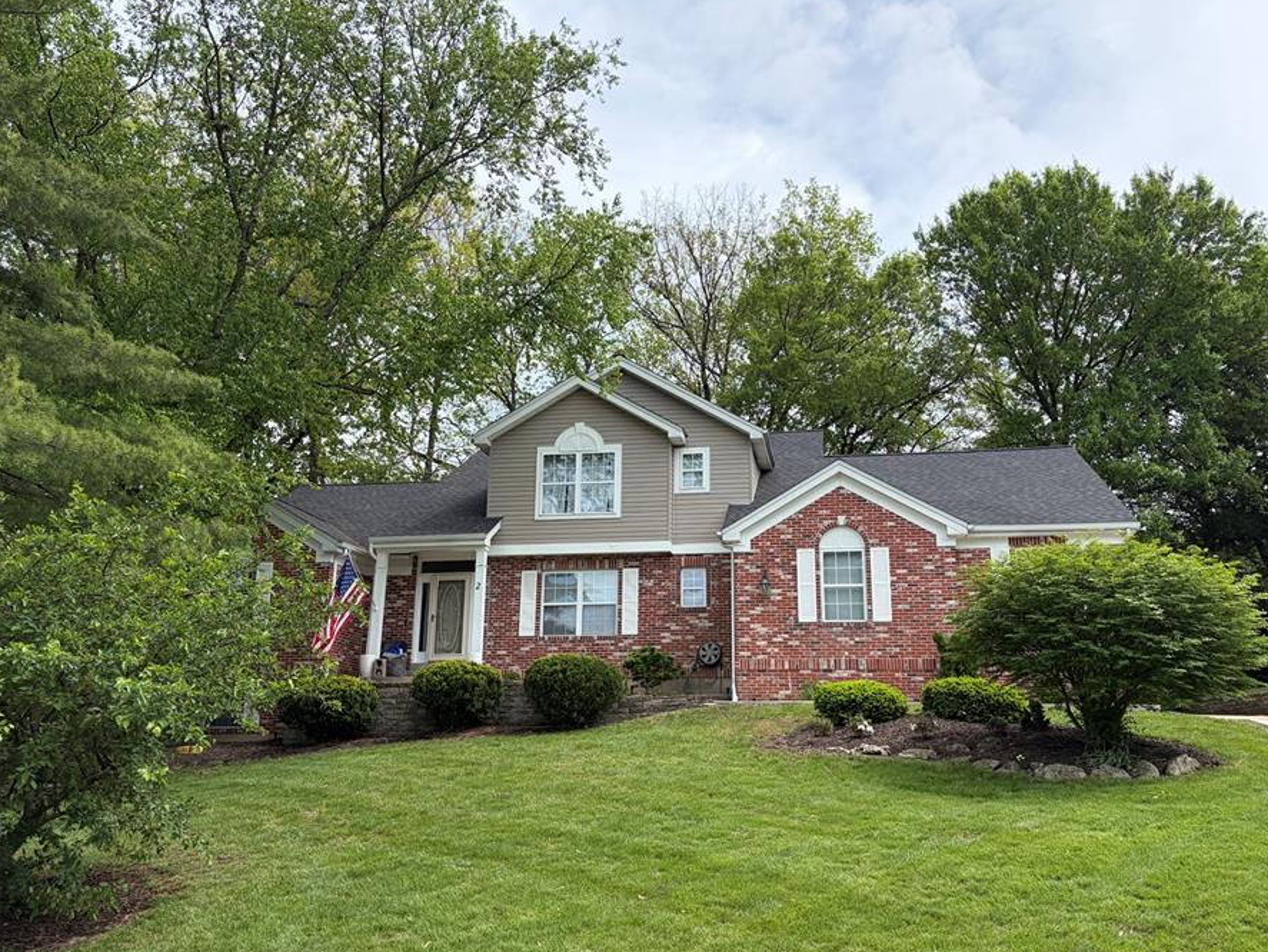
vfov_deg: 46.8
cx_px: 649
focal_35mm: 30
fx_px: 1099
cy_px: 490
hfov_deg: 59.9
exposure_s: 1/2639
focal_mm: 5.96
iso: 64
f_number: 1.6
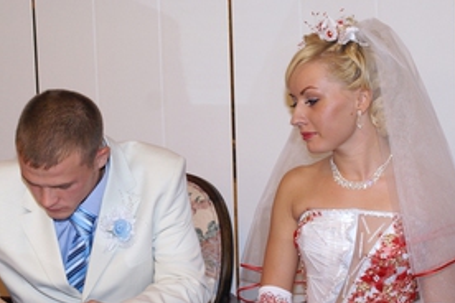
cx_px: 239
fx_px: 1239
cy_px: 225
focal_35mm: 98
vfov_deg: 13.9
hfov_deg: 20.8
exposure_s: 1/60
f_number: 5.6
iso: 400
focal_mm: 40
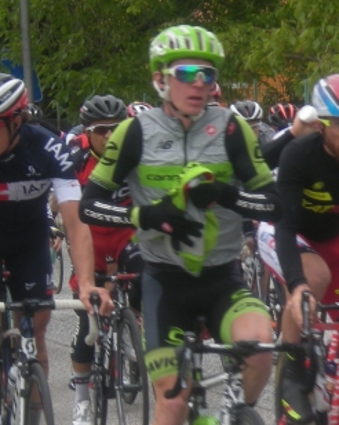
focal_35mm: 259
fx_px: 3251
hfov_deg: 5.9
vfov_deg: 7.5
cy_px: 286
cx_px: 474
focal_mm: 17
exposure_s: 1/213
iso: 75
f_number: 5.6
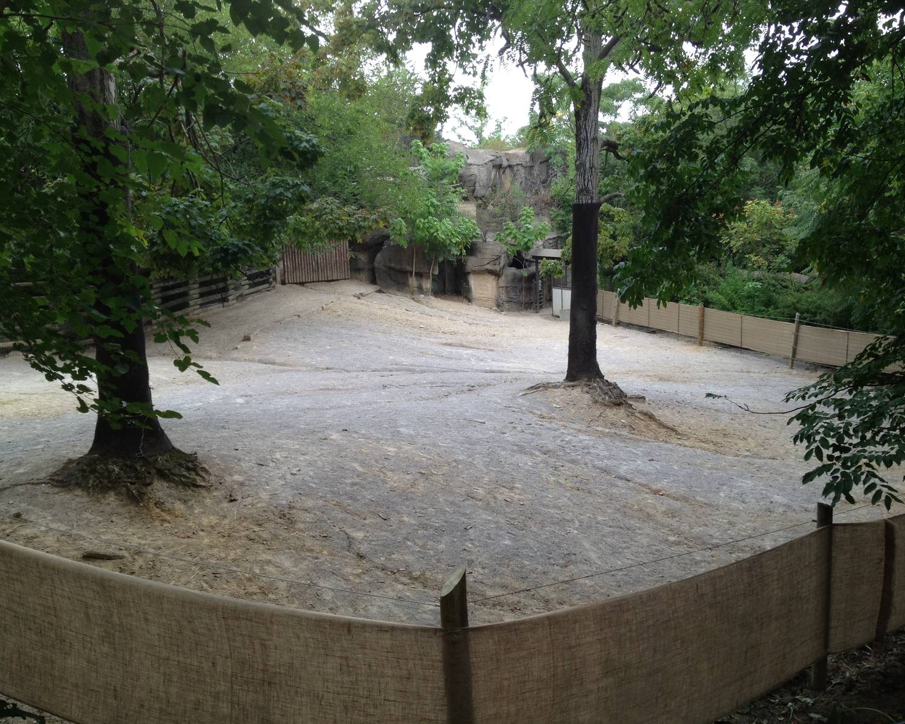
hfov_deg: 49.1
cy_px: 364
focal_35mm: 37
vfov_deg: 40.1
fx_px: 991
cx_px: 475
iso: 64
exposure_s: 1/120
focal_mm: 4.28
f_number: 2.4
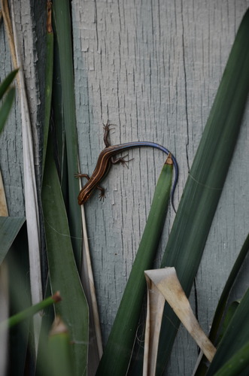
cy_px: 188
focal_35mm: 158
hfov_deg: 8.7
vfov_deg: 13.1
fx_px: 1642
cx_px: 124
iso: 100
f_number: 5.6
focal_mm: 105
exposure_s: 1/60
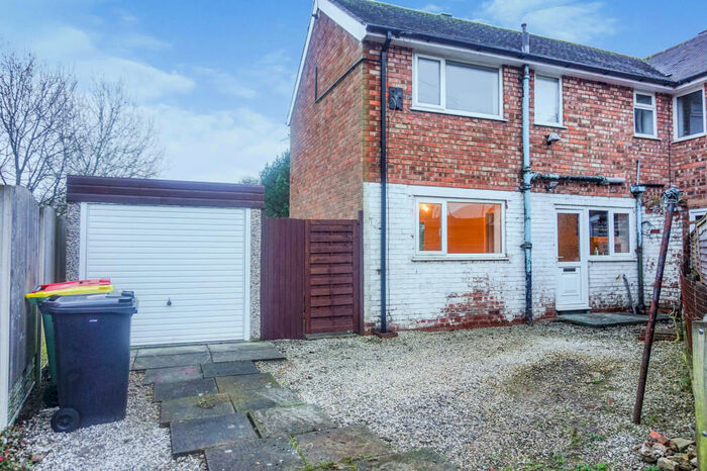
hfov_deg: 73.8
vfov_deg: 53.1
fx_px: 471
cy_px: 236
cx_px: 354
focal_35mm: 24
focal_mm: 16
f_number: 4
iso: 160
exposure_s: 1/60
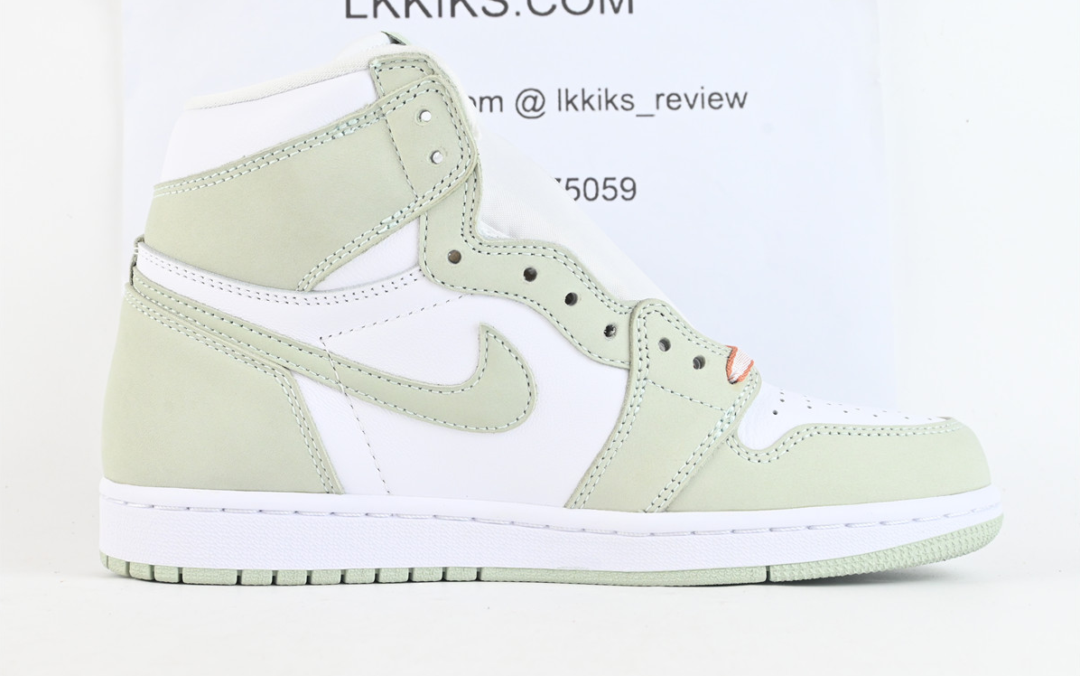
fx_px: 1377
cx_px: 540
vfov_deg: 27.6
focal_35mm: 47
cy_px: 343
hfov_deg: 42.8
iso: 1000
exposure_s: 1/60
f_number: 10
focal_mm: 30.5
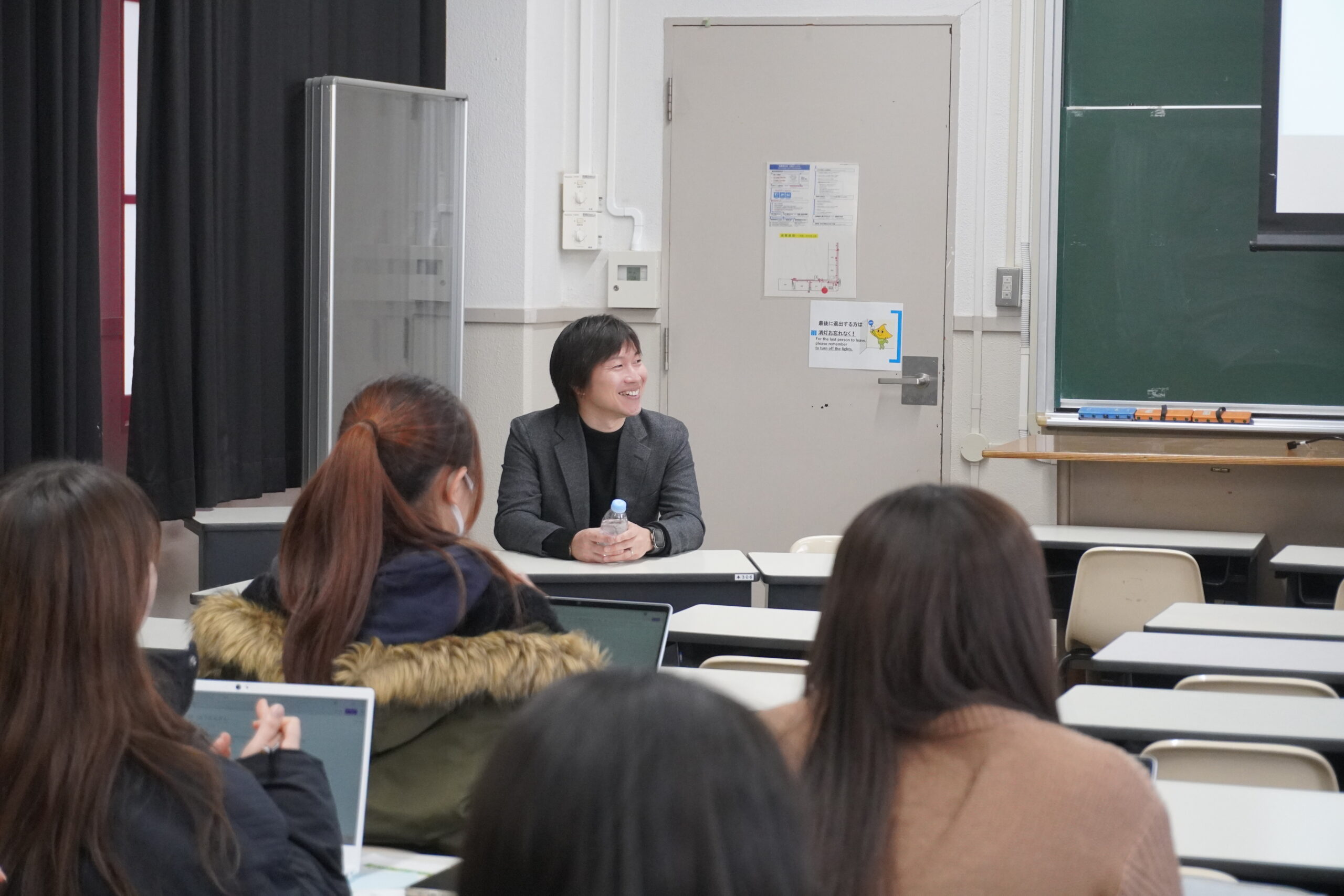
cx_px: 672
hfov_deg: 27.0
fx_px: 2800
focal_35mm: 75
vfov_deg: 18.2
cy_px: 448
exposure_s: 1/160
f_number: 5.6
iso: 3200
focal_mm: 50
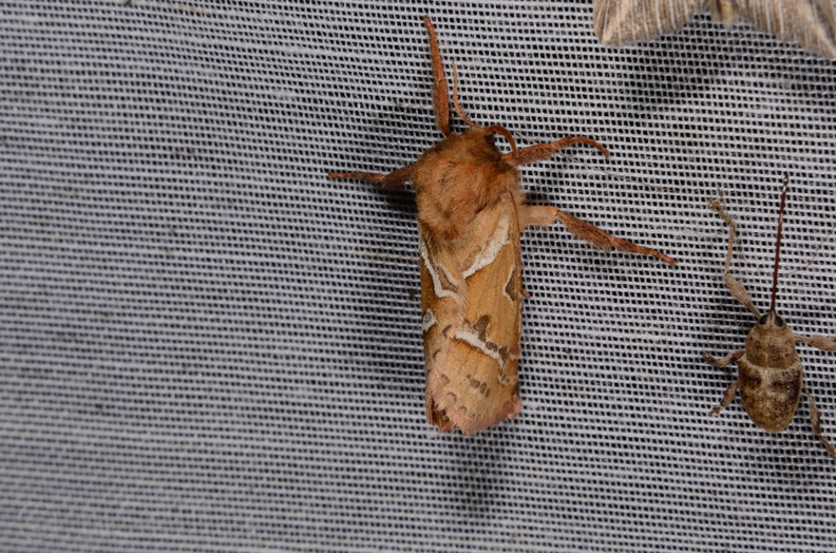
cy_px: 276
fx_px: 2954
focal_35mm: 128
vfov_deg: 10.7
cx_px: 418
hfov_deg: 16.1
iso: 100
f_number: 25
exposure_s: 1/60
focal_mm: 85
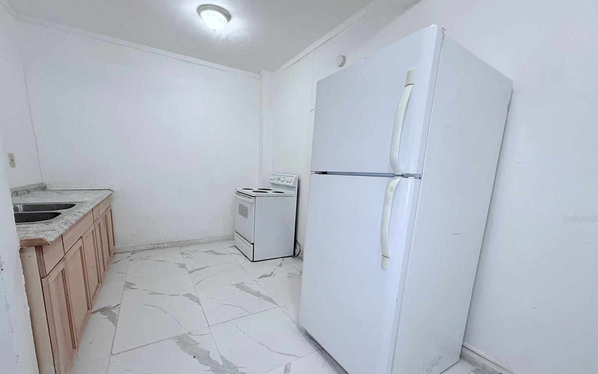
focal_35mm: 15
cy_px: 219
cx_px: 297
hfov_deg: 101.5
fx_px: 244
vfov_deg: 74.2
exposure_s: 1/120
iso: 320
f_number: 2.2
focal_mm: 2.22
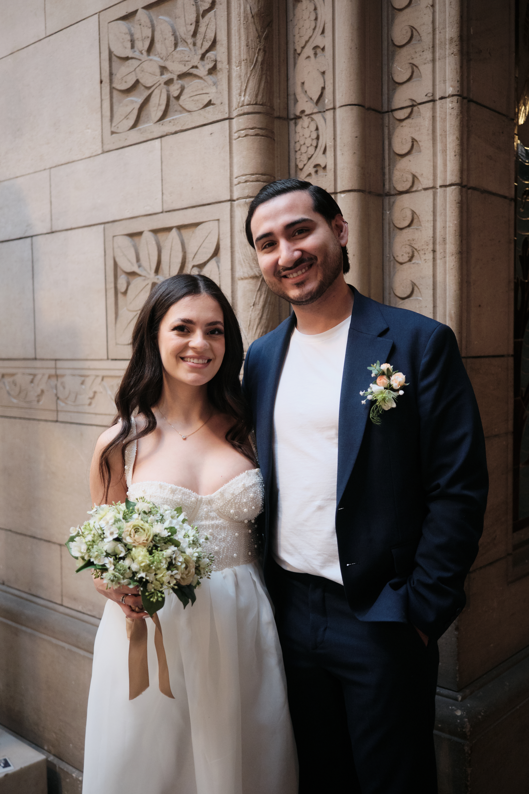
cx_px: 264
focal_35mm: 35
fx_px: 771
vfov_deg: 54.4
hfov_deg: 37.9
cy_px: 397
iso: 1250
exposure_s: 1/160
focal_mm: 23
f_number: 1.4
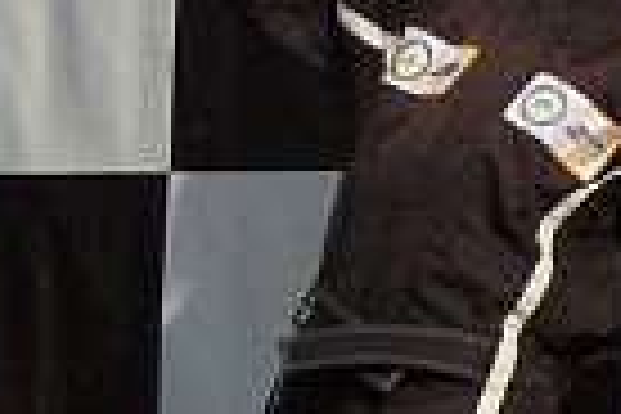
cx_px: 1166
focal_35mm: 490
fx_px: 8452
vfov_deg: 2.8
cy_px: -392
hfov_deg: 4.2
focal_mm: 18
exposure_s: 1/750
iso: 80
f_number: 5.6
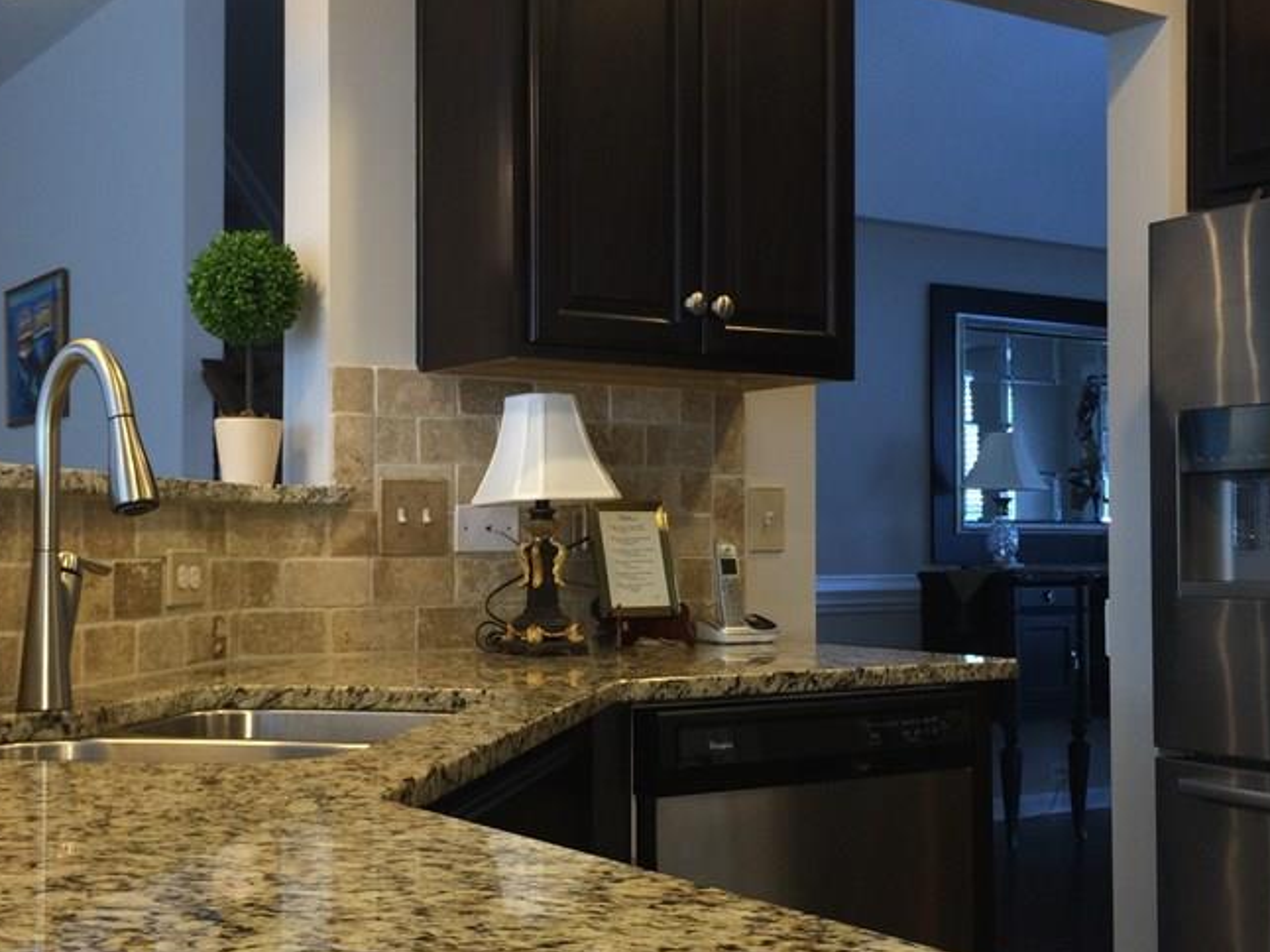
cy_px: 496
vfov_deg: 31.5
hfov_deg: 41.2
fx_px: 1687
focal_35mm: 46
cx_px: 568
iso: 64
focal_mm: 4.15
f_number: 2.2
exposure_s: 1/30
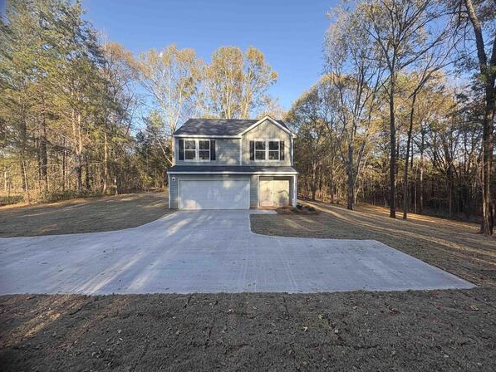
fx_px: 215
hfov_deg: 98.1
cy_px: 187
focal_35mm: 15
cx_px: 257
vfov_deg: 81.8
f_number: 2.2
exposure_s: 1/362
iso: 50
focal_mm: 2.22
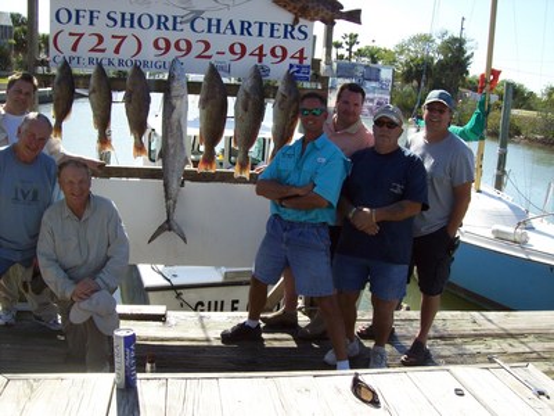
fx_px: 576
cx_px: 277
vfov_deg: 39.7
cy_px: 208
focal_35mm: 36
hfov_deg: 51.4
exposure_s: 1/321
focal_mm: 6
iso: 80
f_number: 4.8
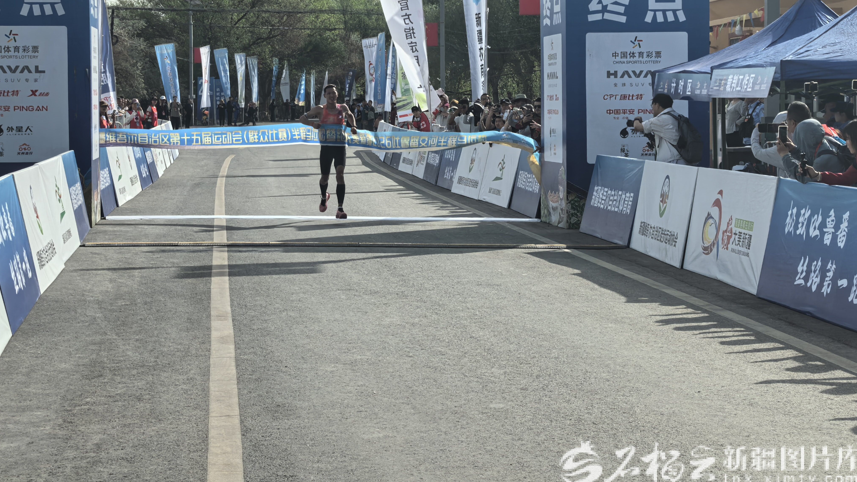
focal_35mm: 90
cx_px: 429
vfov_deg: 13.4
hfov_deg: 23.7
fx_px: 2045
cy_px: 162
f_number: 2
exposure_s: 1/2525
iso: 50
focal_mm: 6.98
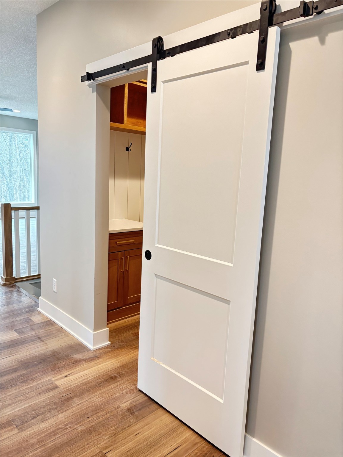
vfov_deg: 67.3
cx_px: 172
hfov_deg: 53.1
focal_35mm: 26
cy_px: 228
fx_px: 344
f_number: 1.6
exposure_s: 1/60
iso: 250
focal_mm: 5.96
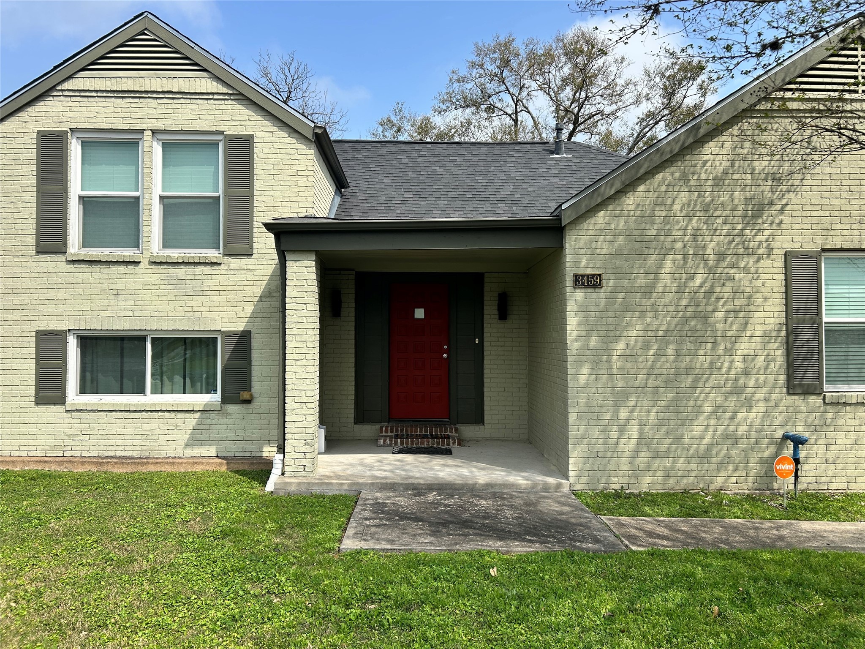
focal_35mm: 26
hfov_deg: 67.3
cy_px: 324
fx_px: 650
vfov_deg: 53.1
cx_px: 432
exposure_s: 1/4274
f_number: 1.5
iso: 50
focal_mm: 5.7
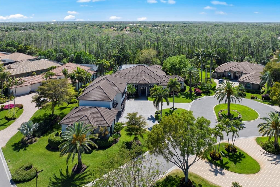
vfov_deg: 51.3
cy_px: 97
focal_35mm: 25
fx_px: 194
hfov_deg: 71.5
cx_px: 140
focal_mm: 12.29
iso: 130
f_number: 2.8
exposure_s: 1/800
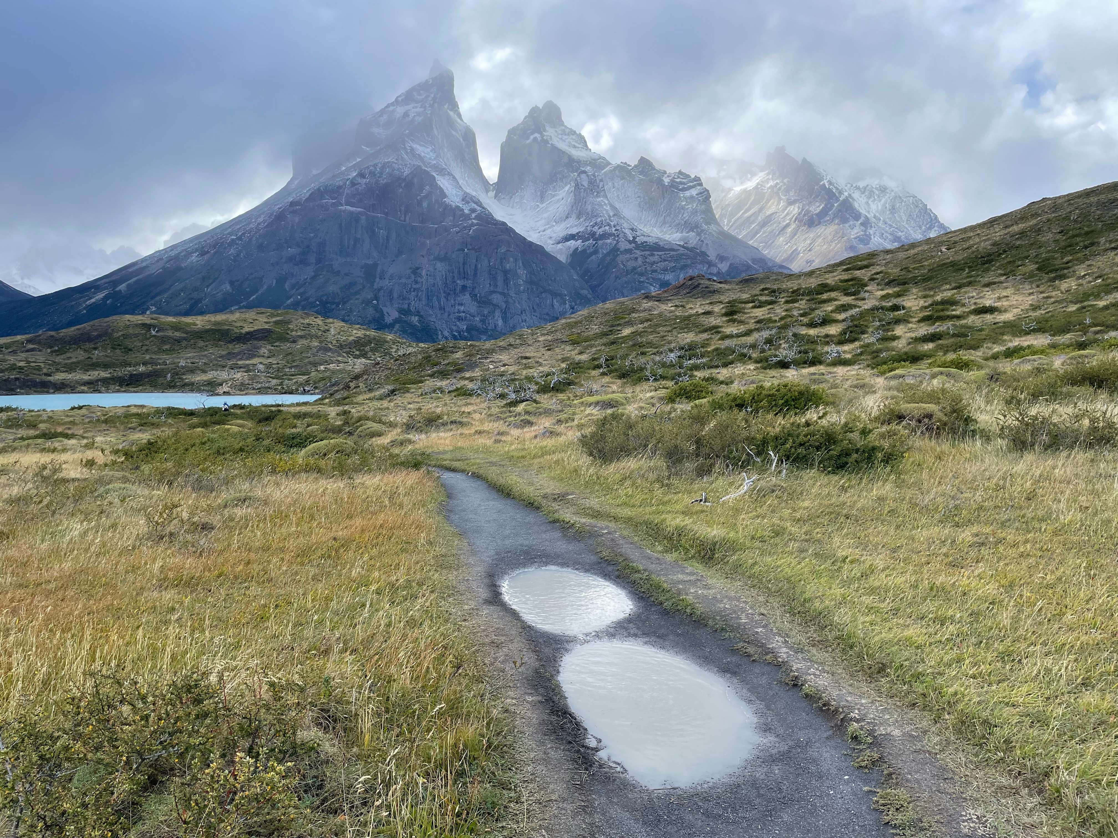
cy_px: 419
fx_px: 840
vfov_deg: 53.1
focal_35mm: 26
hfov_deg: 67.3
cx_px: 559
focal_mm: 4.2
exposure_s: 1/1595
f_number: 1.6
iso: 32
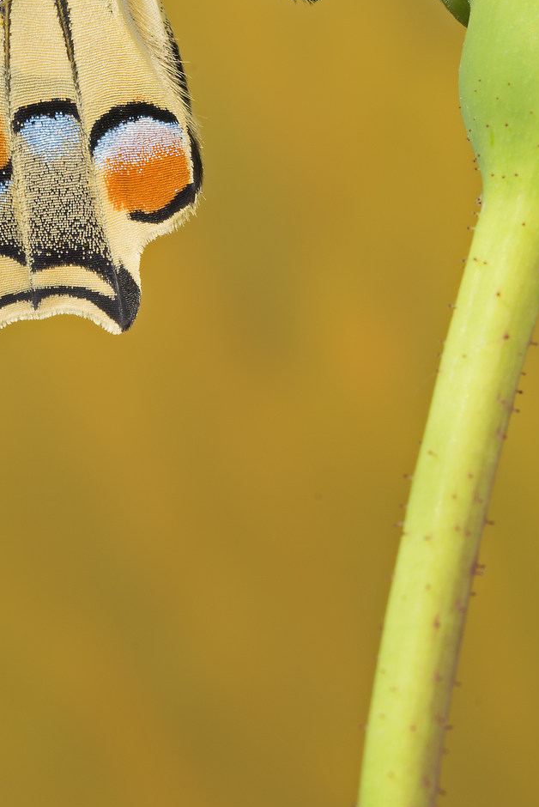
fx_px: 6010
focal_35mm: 268
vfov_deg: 7.7
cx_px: 262
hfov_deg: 5.1
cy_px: 184
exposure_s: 1/6
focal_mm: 105
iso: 100
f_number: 20
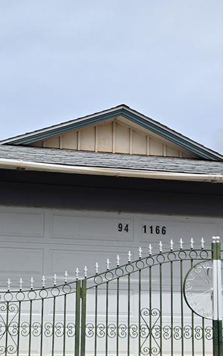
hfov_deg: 25.0
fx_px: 496
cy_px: 241
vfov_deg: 39.0
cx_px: 52
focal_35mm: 51
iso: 25
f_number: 1.8
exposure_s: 1/3687
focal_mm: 5.4
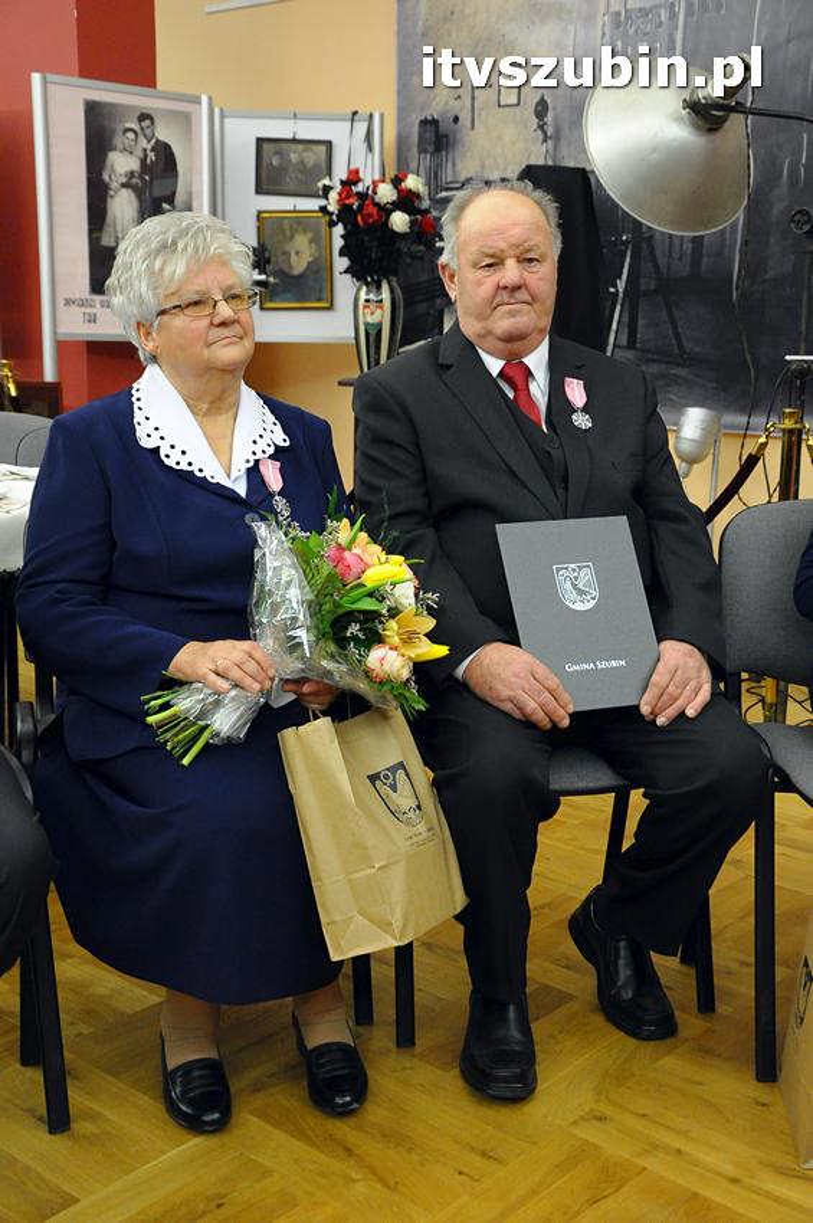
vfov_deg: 43.6
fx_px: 1527
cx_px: 406
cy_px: 612
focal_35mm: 45
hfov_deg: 29.8
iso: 2500
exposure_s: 1/80
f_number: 5.6
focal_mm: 30
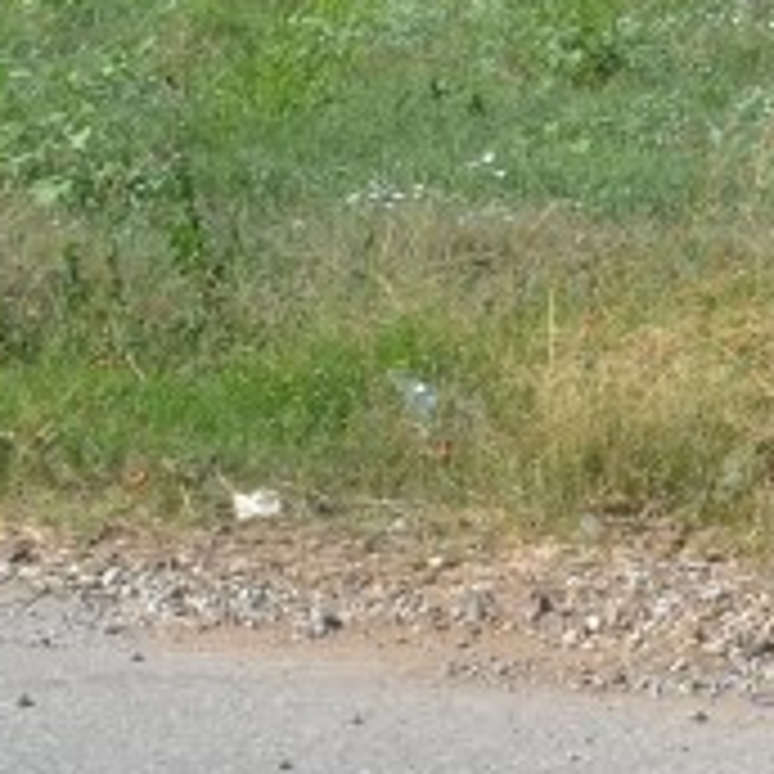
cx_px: 1732
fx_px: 3896
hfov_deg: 10.2
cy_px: -351
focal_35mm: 154
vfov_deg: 11.0
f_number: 8
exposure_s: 1/250
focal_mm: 18
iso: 100
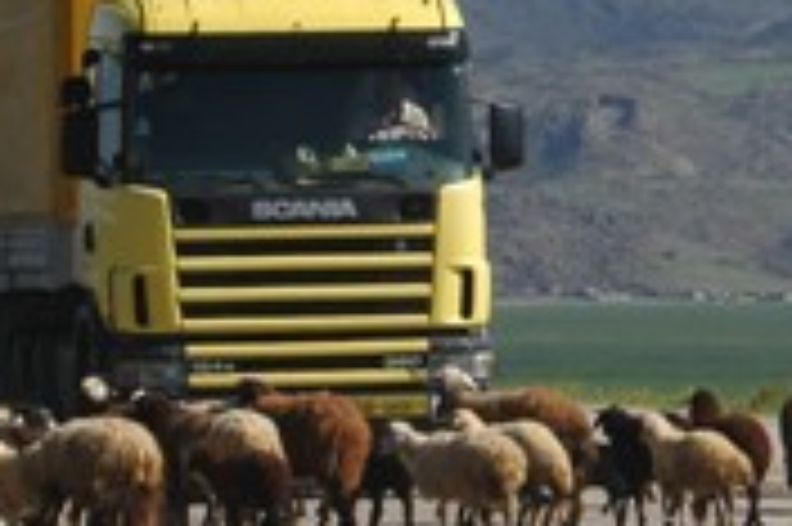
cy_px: -288
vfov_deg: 2.2
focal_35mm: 628
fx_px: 13803
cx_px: 729
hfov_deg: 3.3
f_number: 10
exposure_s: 1/400
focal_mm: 92
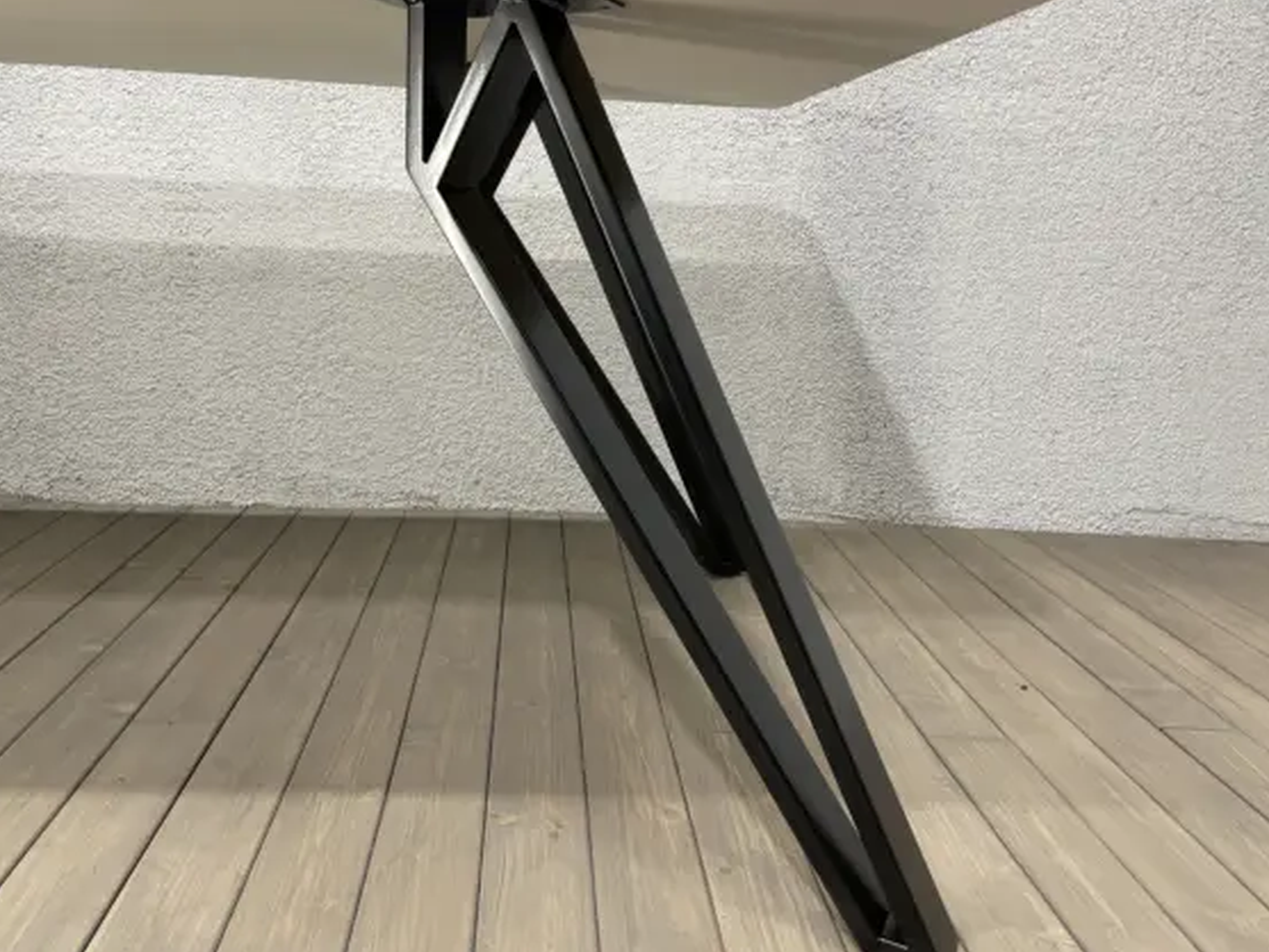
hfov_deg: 63.4
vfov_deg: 49.7
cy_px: 449
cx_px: 595
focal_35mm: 28
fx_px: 1027
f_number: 1.6
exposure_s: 1/100
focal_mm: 4.2
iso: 80
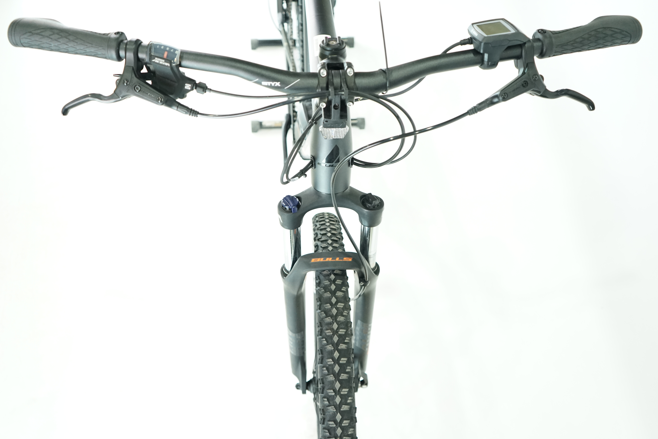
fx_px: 530
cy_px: 220
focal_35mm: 29
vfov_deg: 45.0
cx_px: 329
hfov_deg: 63.7
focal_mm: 29
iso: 2500
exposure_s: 1/200
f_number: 4
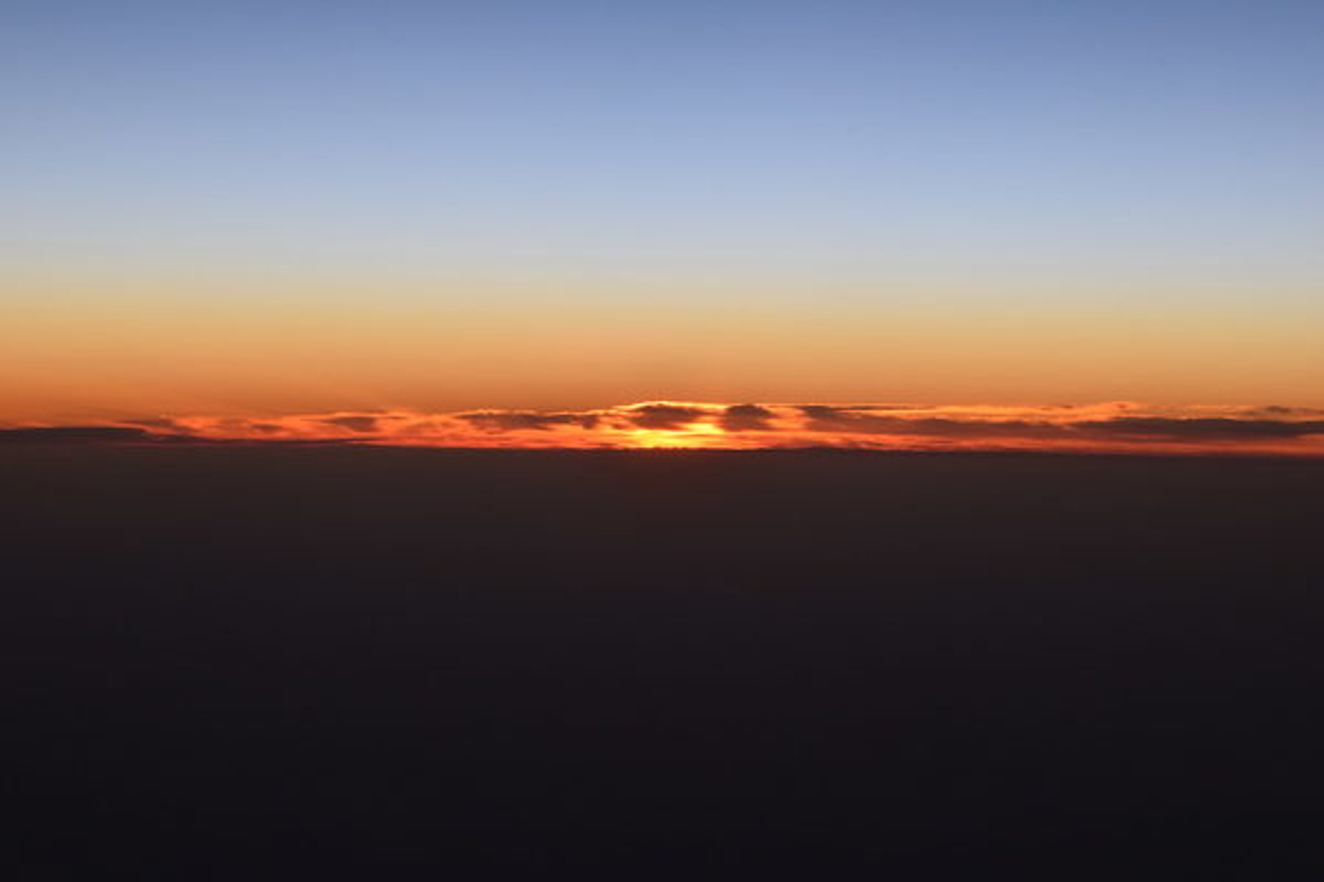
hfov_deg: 19.5
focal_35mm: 105
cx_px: 662
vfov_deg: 13.0
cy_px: 441
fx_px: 3861
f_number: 22
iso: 400
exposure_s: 1/45
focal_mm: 70
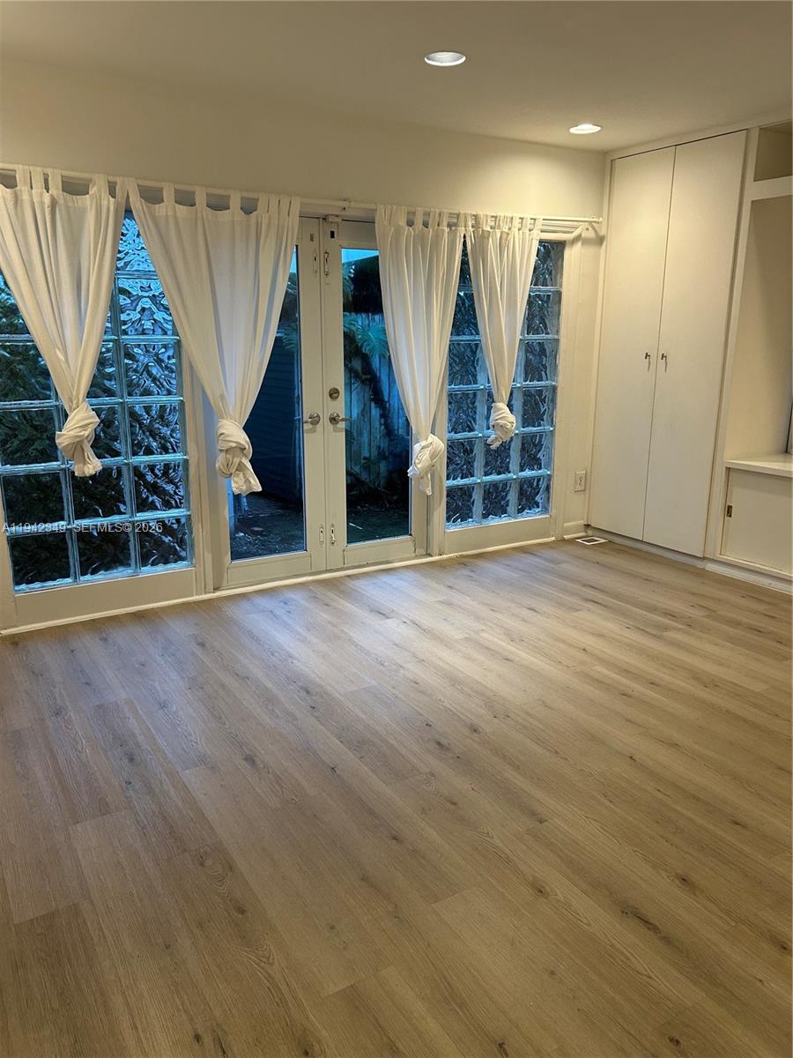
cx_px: 396
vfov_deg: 67.3
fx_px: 794
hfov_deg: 53.1
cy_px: 529
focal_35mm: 26
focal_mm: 5.7
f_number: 1.5
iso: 125
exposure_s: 1/120
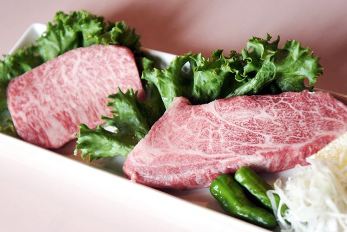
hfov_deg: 31.2
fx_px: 622
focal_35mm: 64
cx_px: 174
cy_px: 116
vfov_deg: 21.1
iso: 320
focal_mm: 43
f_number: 5
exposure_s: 1/80
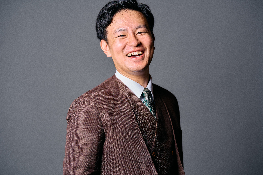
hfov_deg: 18.3
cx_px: 132
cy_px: 88
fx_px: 818
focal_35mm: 112
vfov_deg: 12.2
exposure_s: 1/160
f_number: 4
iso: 160
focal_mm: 112
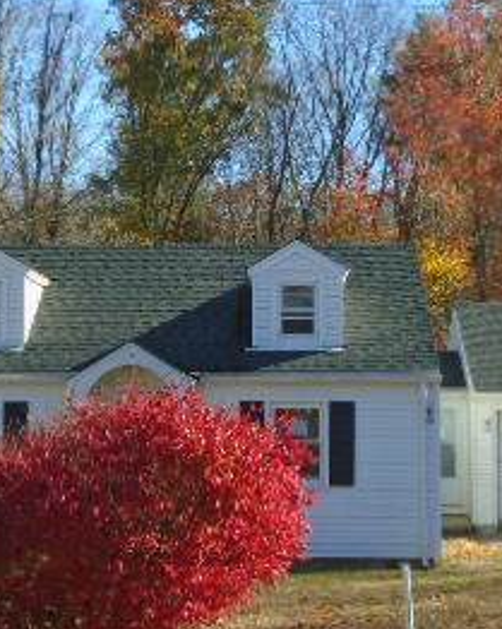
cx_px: 216
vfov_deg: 22.2
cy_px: 288
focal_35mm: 86
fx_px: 1600
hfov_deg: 17.8
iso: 100
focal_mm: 6.4
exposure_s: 1/400
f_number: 3.8
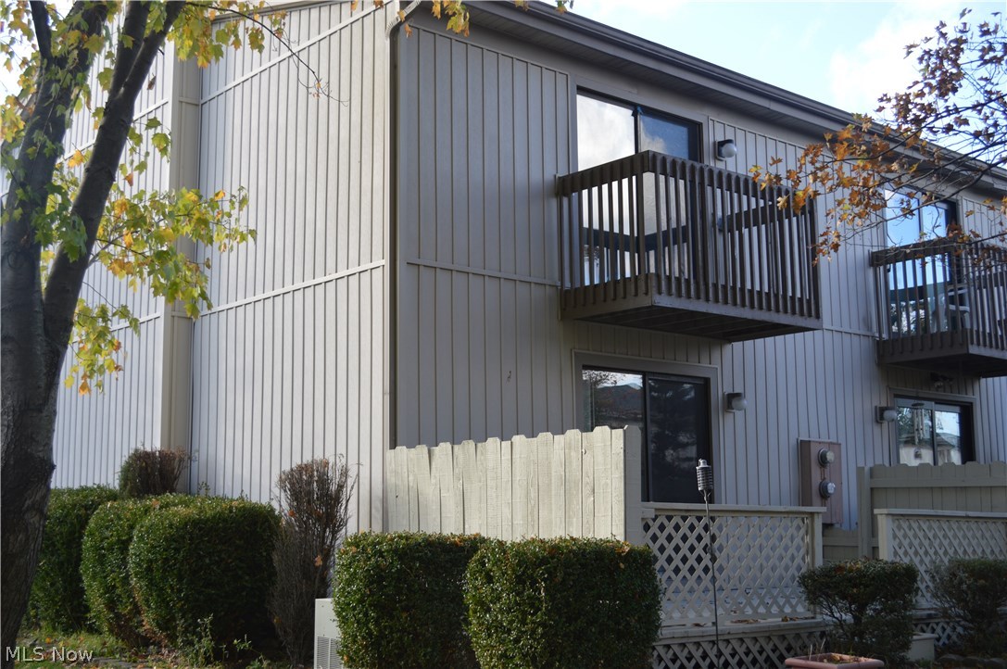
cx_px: 504
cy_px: 334
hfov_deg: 45.0
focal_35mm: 44
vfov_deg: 30.8
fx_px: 1215
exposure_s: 1/125
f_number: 5.6
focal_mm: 29
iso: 160
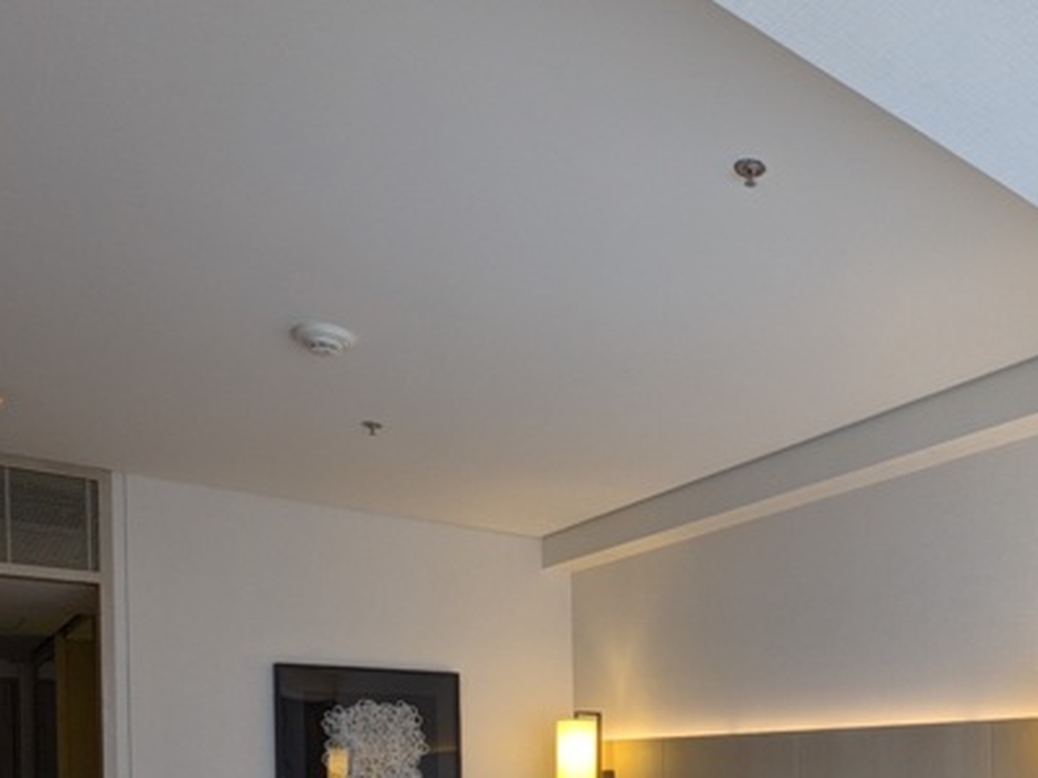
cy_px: 757
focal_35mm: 32
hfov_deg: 53.1
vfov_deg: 39.5
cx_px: 828
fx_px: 960
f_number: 2.2
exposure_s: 1/60
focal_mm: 2.22
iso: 47
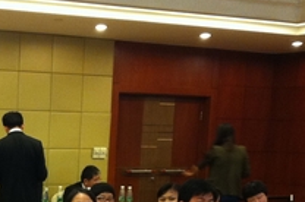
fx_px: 888
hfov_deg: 18.9
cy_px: 287
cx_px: -1
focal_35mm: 105
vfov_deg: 12.5
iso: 160
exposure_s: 1/15
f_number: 2.8
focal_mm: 3.85
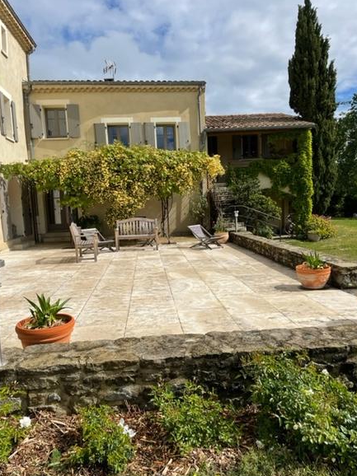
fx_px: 372
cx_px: 181
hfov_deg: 51.3
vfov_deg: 65.3
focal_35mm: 27
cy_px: 244
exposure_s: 1/6135
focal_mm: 4.2
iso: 32
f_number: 1.6
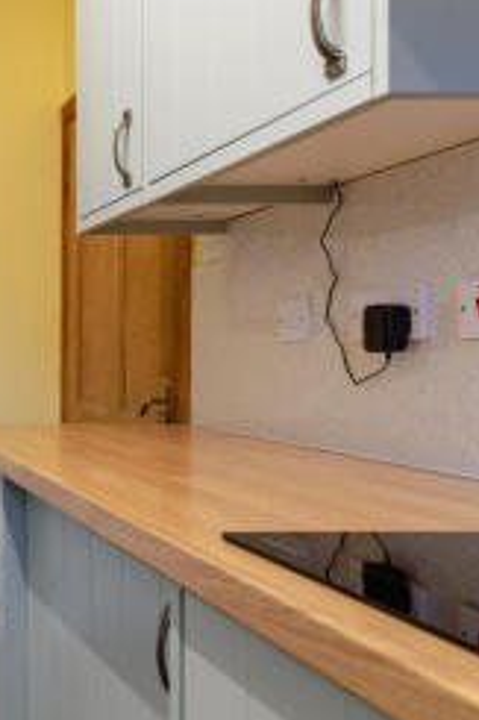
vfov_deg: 57.3
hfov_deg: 29.7
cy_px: 366
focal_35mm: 33
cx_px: -179
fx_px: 660
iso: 500
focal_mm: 17
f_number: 8
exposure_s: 1/10
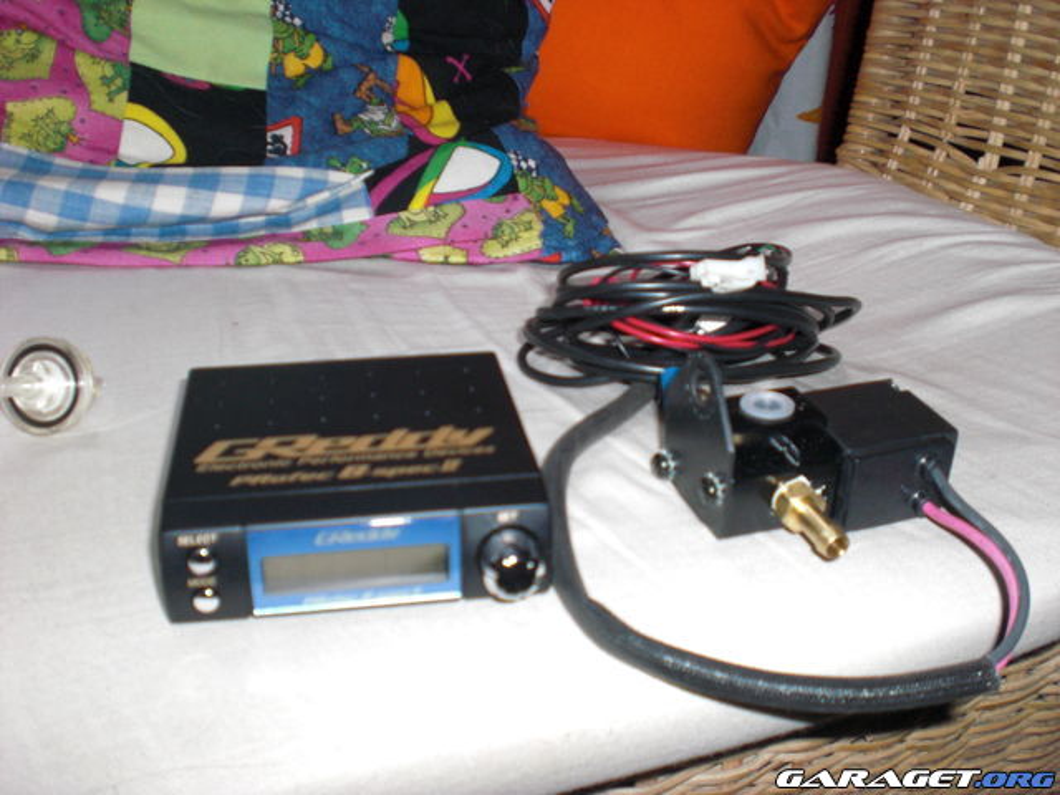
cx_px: 530
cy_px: 398
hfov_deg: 49.0
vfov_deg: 37.7
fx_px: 1164
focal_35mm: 38
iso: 200
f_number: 3.1
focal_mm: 6.3
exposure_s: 1/60
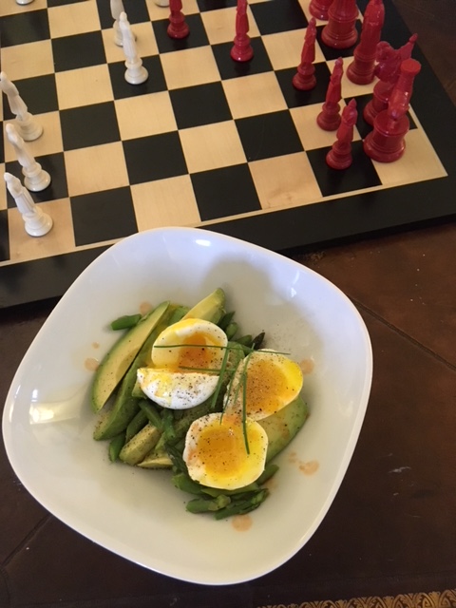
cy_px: 304
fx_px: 509
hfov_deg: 48.2
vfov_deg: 61.7
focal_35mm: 29
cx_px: 228
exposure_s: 1/15
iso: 320
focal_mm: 4.15
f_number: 2.2
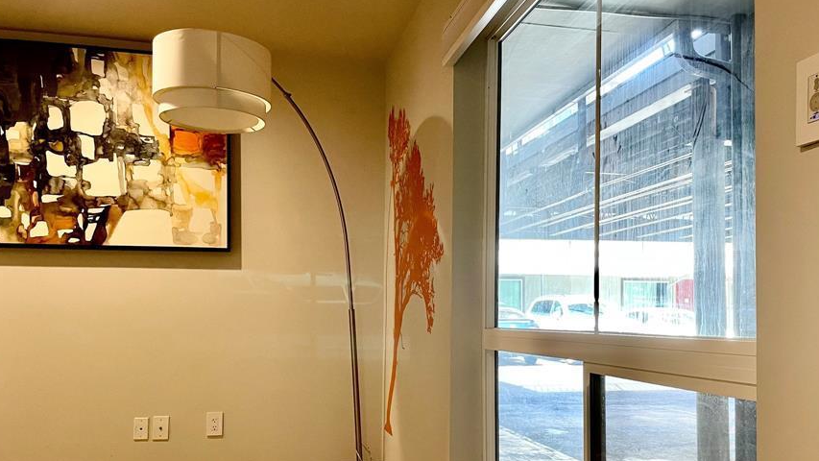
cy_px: 303
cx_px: 448
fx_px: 738
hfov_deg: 57.9
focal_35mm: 34
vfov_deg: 34.4
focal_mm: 4.2
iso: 80
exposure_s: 1/60
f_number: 1.6
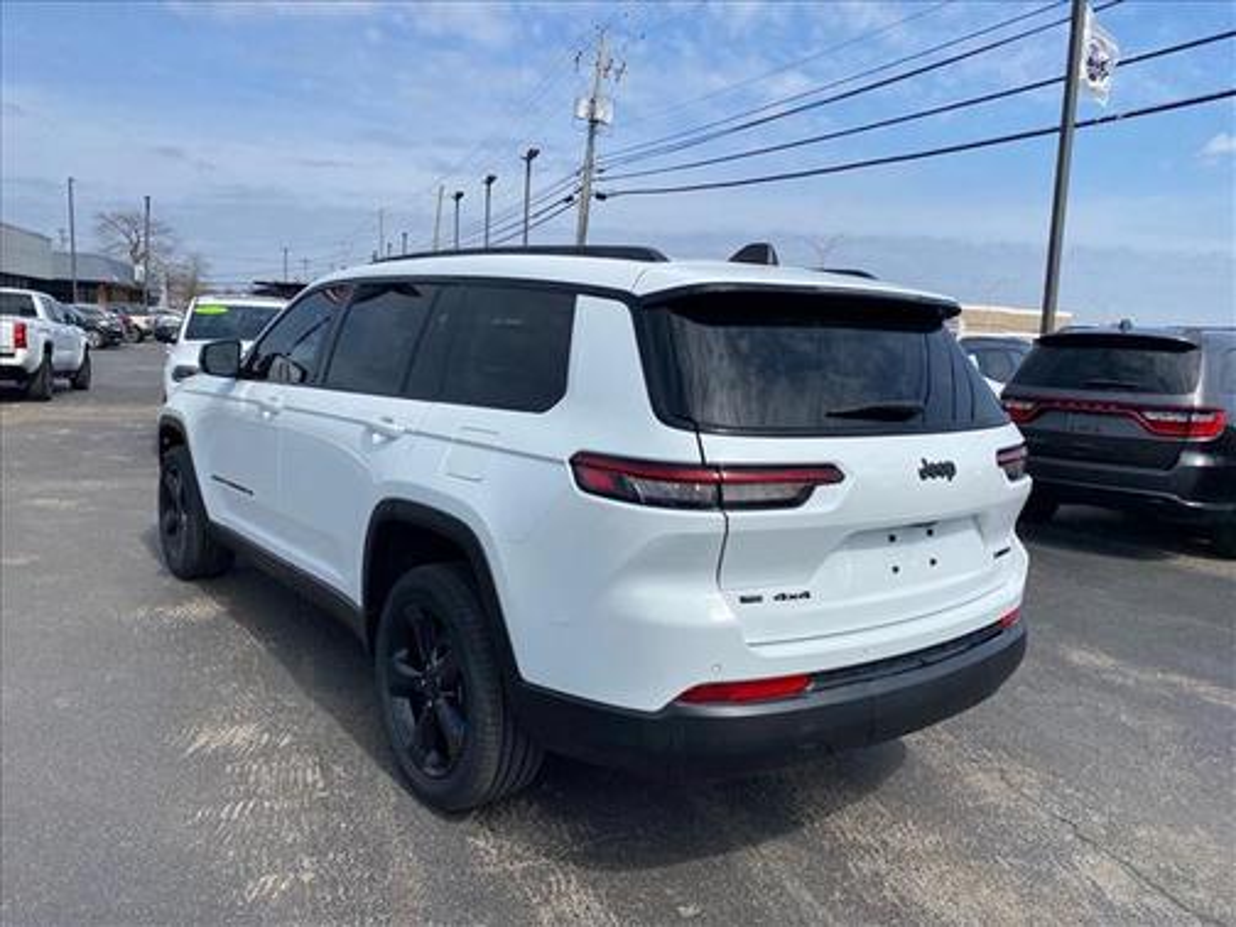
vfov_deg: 53.1
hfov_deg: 67.3
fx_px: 928
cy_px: 464
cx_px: 618
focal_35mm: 26
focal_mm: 4.25
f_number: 1.8
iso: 32
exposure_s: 1/4444
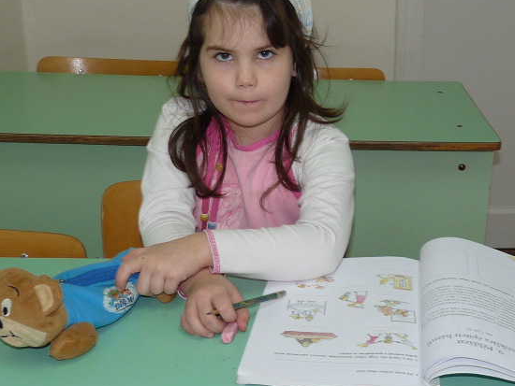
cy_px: 182
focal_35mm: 57
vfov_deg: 25.7
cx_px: 298
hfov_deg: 33.7
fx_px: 848
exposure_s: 1/30
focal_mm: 4.8
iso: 100
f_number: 2.8
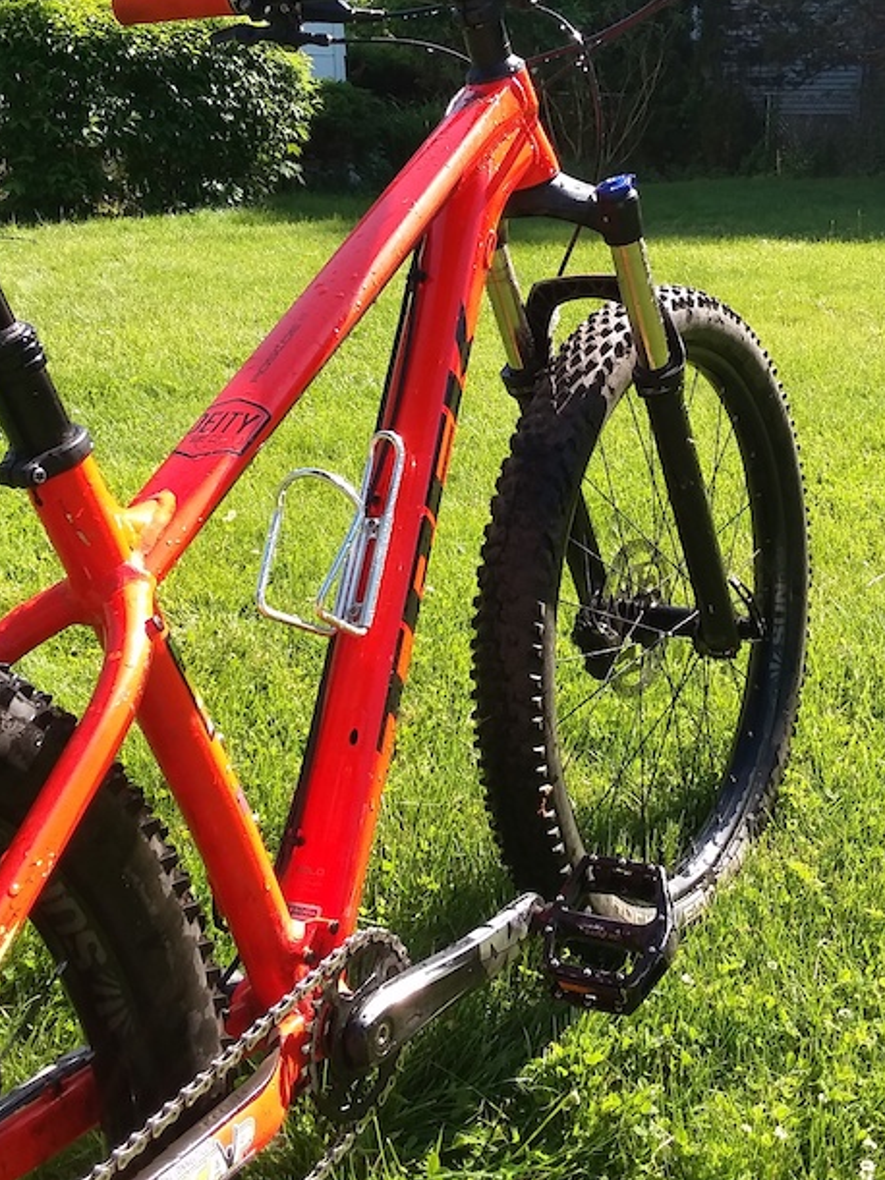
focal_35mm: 38
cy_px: 502
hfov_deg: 37.6
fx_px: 1296
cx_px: 528
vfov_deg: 48.8
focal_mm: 2.47
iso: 40
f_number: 1.9
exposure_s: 1/449
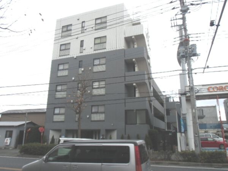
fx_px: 184
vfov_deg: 49.7
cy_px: 86
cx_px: 114
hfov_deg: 63.4
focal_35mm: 28
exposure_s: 1/250
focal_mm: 4.87
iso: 64
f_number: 3.3
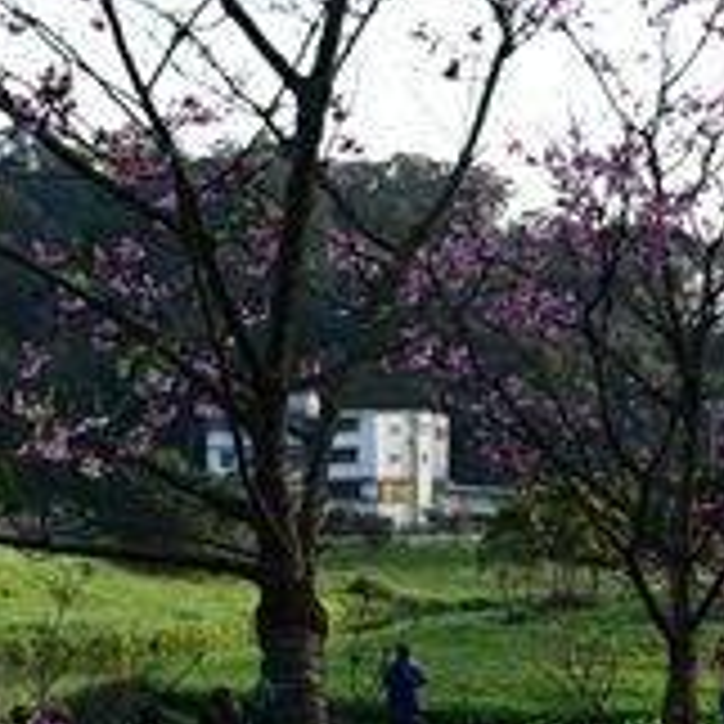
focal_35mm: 79
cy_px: 477
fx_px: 1869
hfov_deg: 21.1
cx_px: -9
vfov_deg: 21.8
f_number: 5.6
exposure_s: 1/125
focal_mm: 20
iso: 100
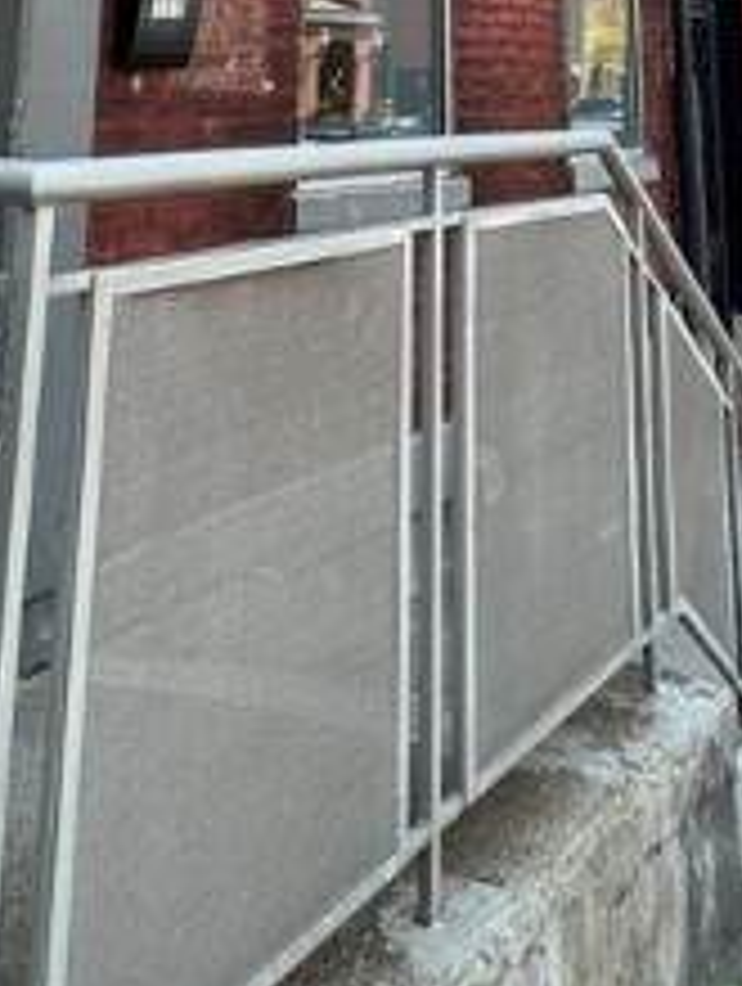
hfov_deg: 29.8
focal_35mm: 49
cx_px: 391
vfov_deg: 29.9
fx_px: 1396
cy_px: -333
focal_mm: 2.22
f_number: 2.2
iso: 40
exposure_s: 1/257
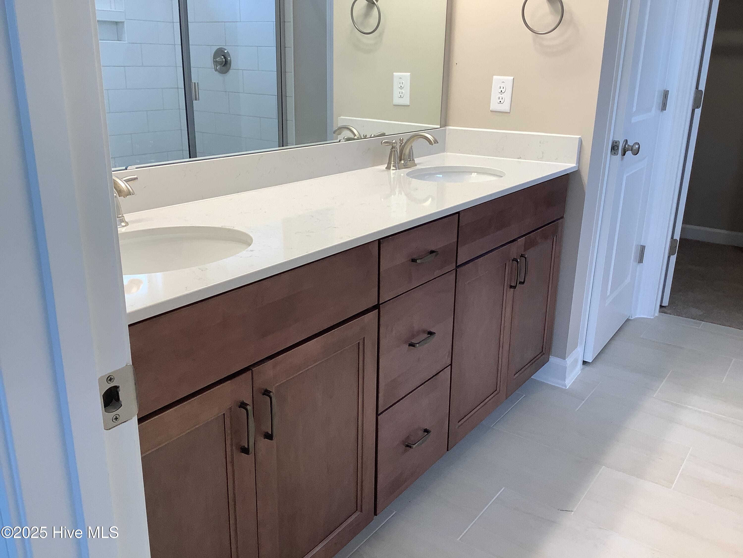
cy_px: 279
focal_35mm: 31
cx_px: 372
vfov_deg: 45.4
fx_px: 665
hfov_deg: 58.4
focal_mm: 3.3
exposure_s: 1/50
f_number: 2.4
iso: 50
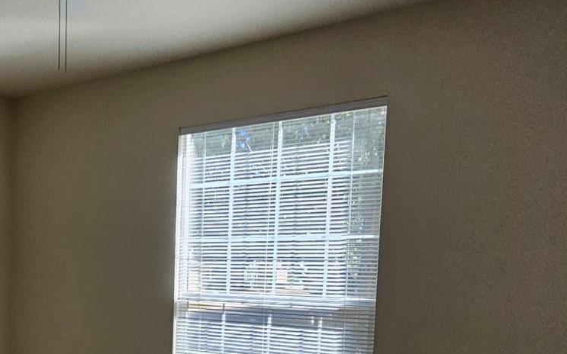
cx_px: 48
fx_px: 587
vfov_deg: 31.9
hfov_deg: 46.2
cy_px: 322
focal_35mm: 38
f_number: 2.2
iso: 64
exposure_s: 1/120
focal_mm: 2.2
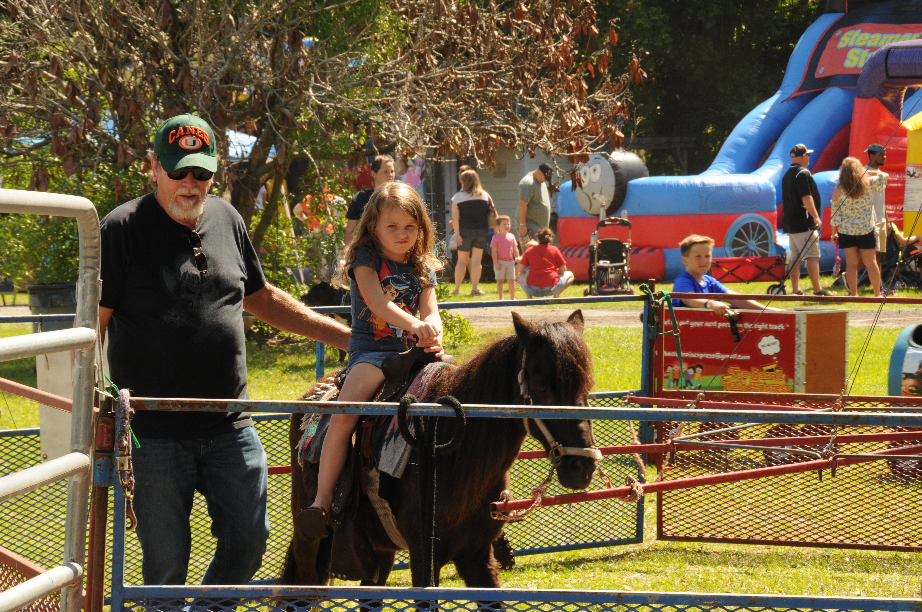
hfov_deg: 15.9
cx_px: 461
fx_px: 3300
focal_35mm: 129
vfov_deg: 10.6
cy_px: 306
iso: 500
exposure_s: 1/160
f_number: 20
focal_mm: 86
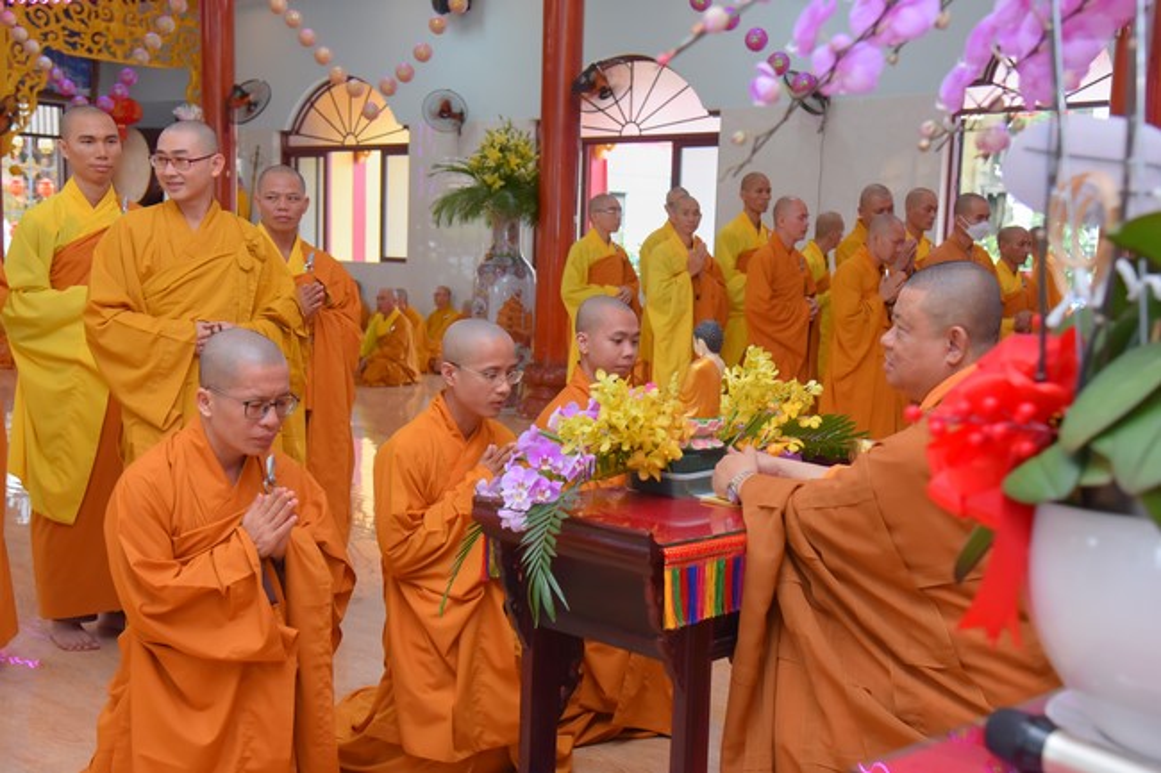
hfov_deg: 41.1
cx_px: 580
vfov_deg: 28.1
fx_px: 1548
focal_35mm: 48
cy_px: 386
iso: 1250
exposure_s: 1/160
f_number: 5.6
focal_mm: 48
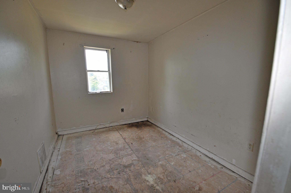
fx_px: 121
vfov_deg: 77.2
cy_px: 96
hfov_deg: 100.5
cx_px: 146
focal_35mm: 15
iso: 400
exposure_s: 1/100
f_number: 5
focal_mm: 10
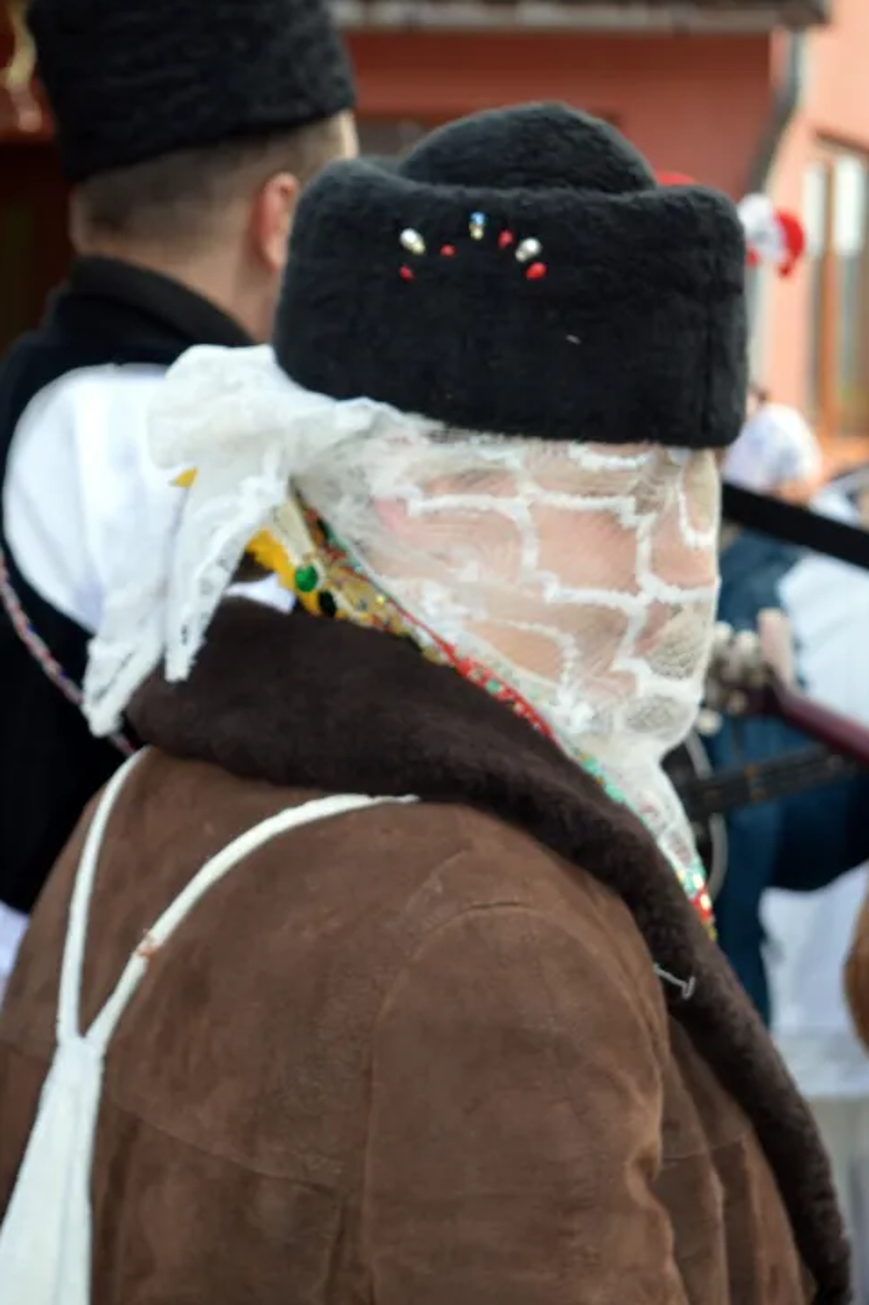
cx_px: 545
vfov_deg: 19.2
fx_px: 3865
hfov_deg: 12.8
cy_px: 541
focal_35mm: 107
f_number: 5.6
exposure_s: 1/125
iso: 180
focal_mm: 55
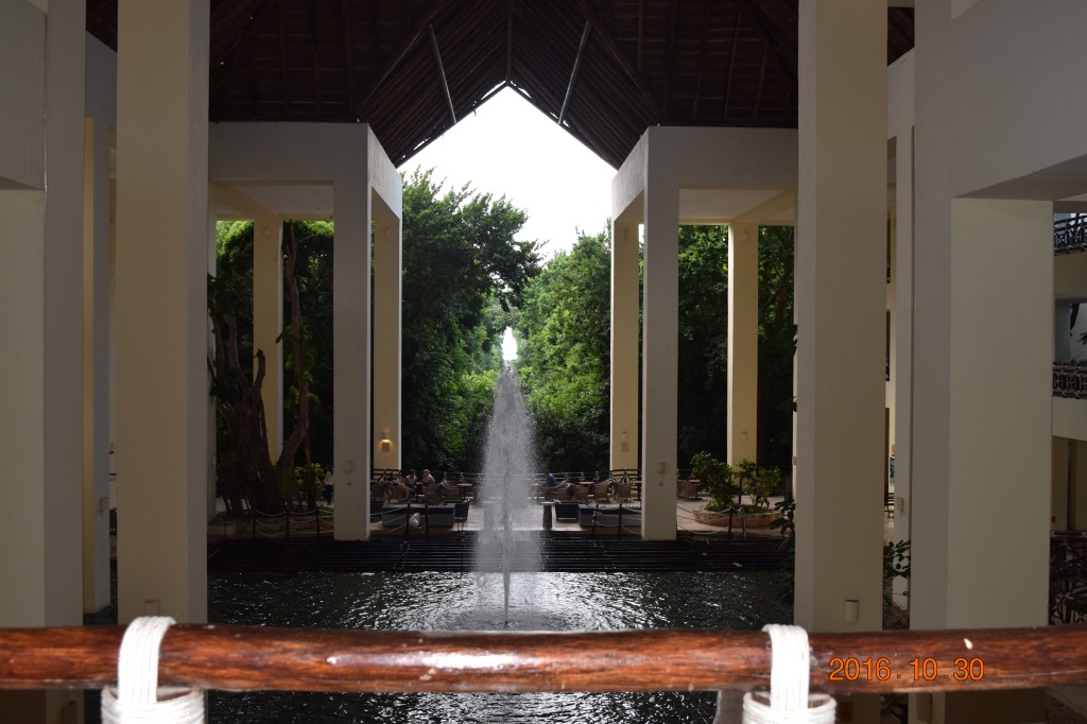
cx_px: 544
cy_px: 362
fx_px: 1132
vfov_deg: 35.5
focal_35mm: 38
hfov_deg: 51.3
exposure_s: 1/125
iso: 720
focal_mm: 25
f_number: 5.6
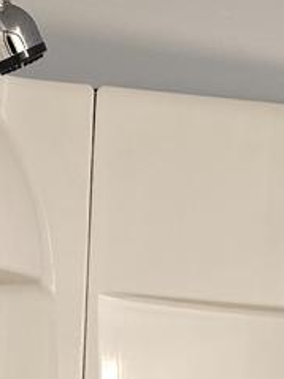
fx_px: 1139
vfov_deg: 16.3
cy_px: 650
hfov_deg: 14.0
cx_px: 284
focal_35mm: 104
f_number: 1.8
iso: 160
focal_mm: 5.4
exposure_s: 1/120
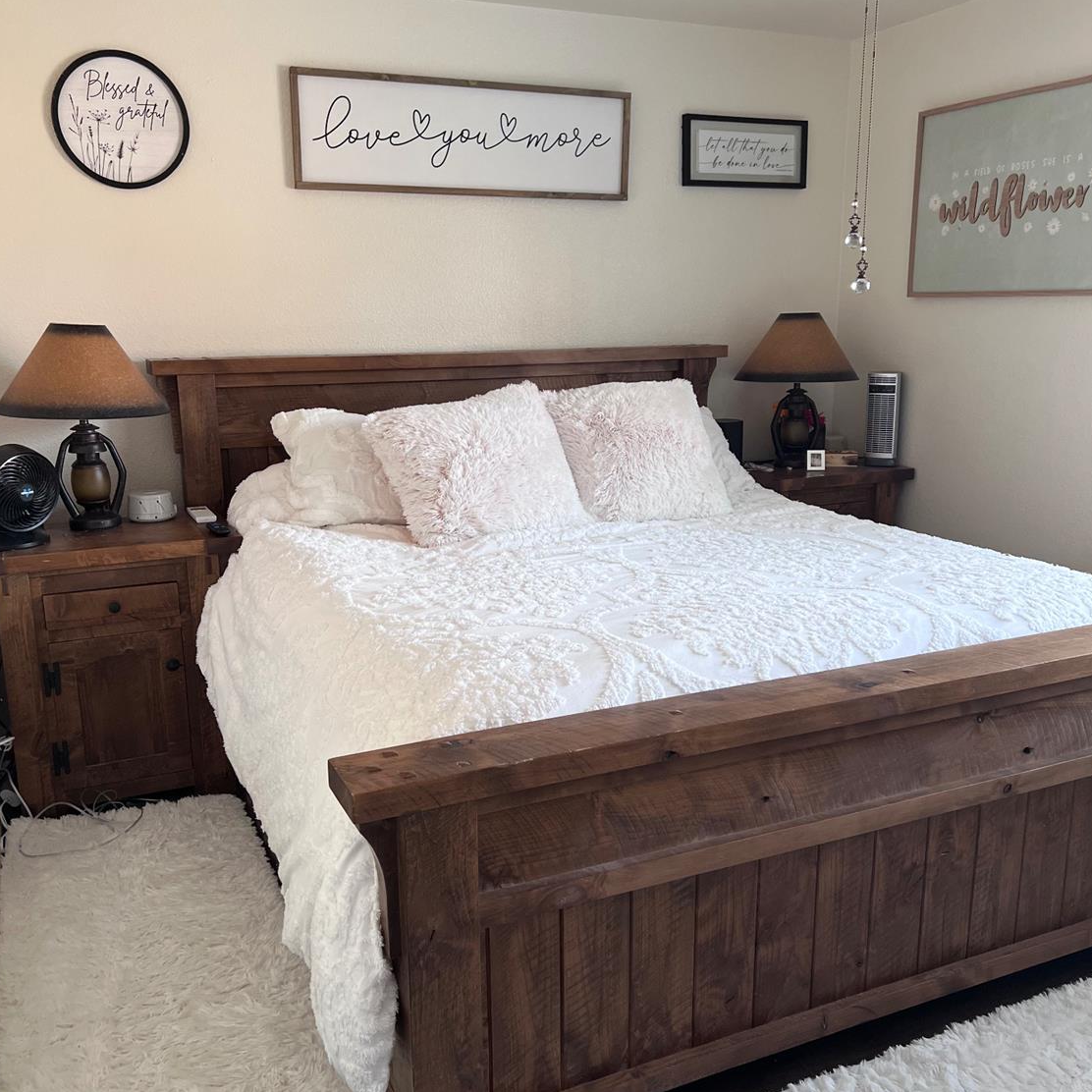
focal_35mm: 31
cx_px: 544
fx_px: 1106
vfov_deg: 52.5
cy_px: 559
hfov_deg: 52.5
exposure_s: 1/105
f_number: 1.5
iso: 125
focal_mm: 5.7
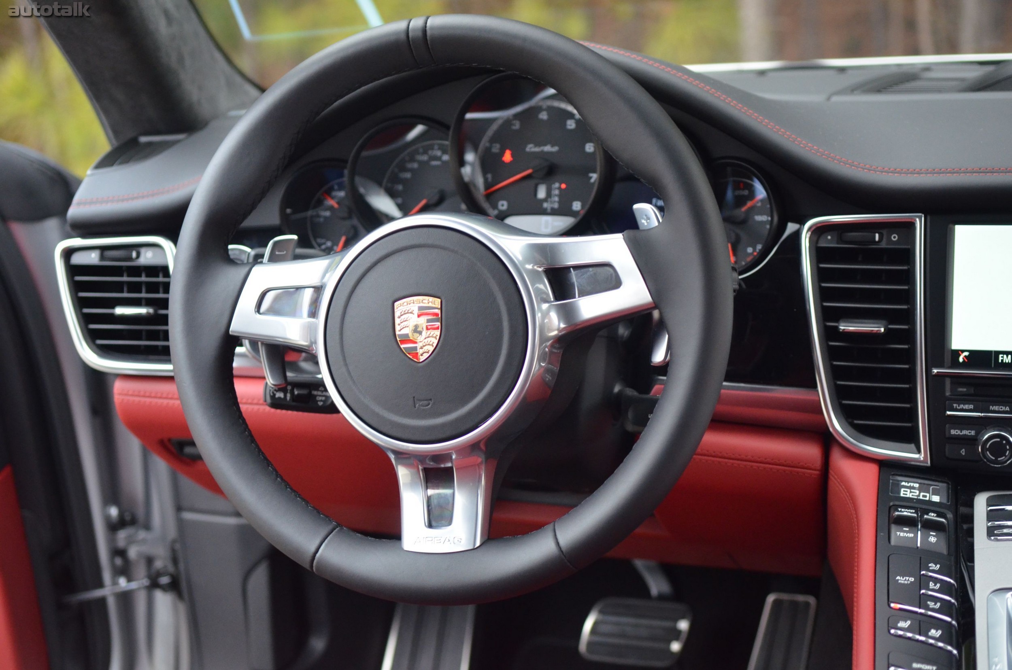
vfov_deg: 23.7
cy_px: 335
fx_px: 1599
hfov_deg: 35.1
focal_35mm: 57
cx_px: 506
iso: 1600
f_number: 2.8
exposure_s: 1/125
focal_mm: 38
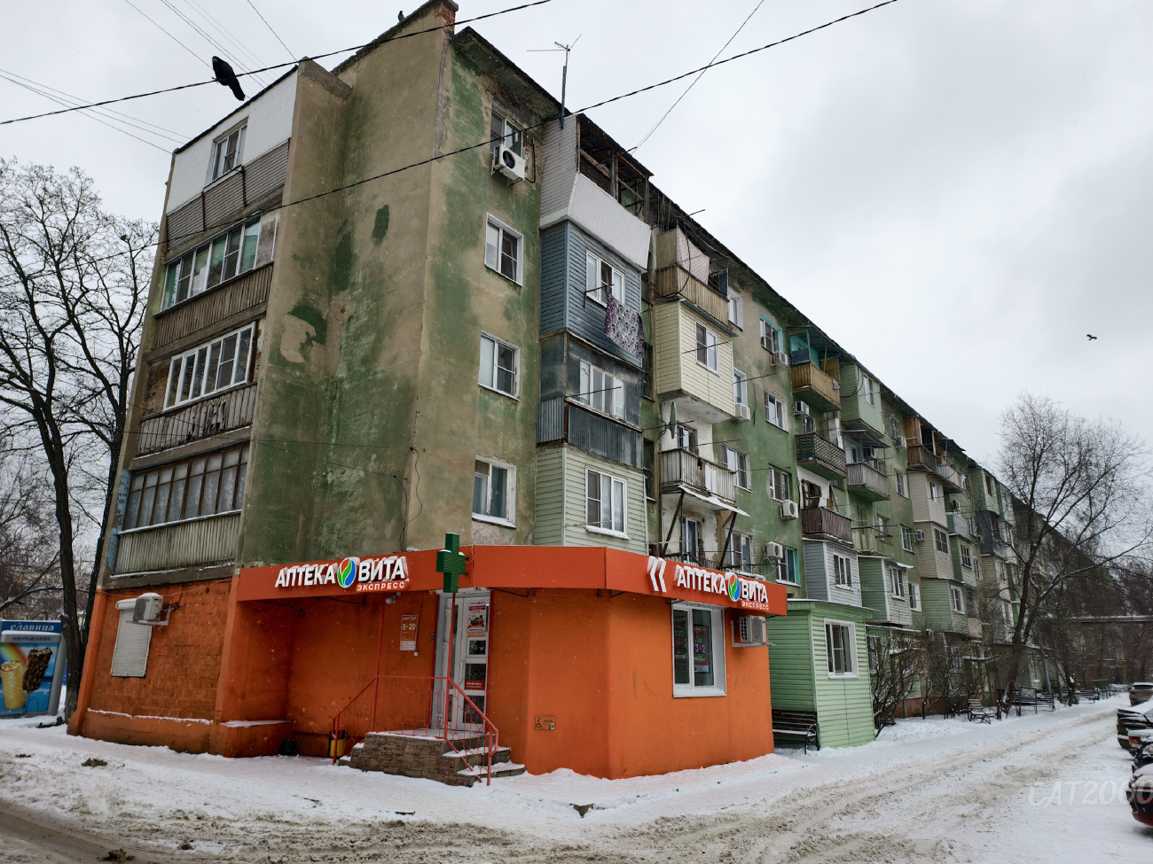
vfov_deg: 58.9
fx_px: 766
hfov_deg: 73.9
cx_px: 576
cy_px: 432
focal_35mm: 23
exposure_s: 1/1198
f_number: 1.57
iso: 72
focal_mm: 6.54
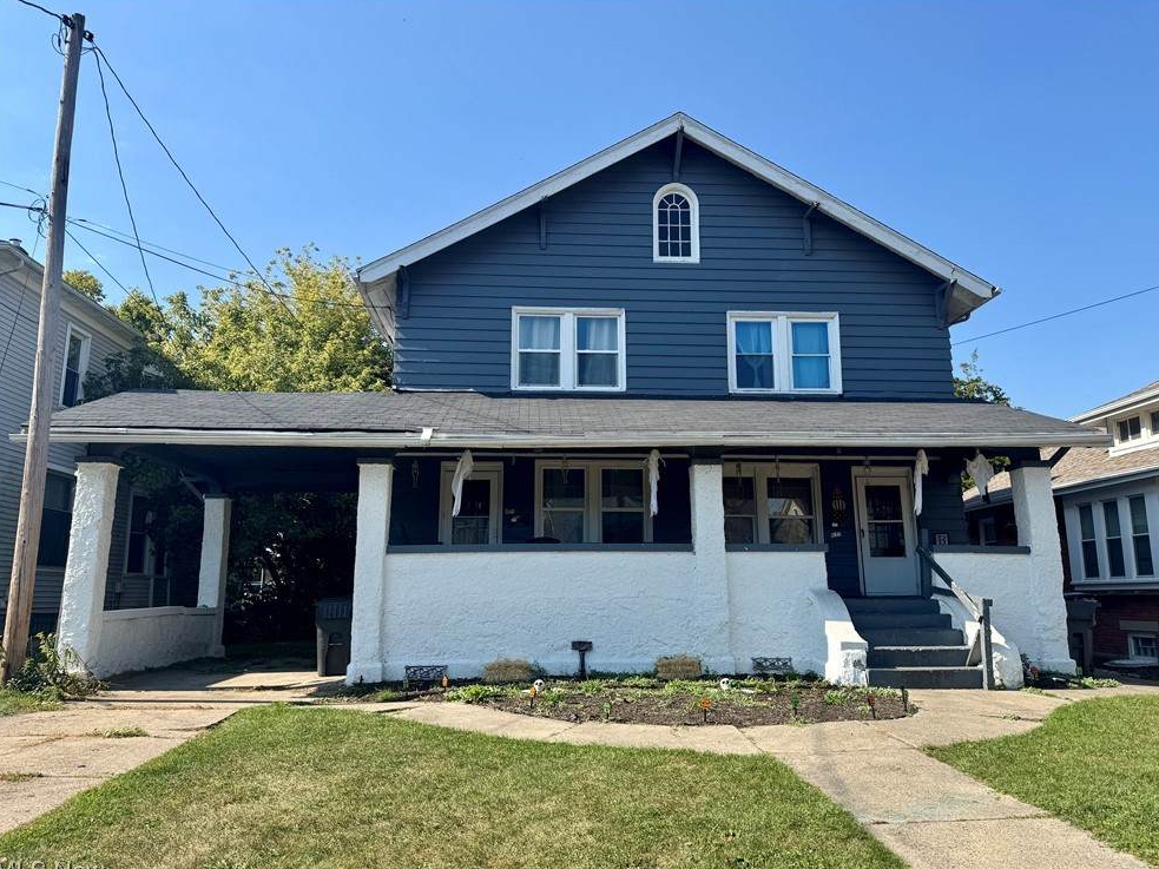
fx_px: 837
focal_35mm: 25
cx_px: 592
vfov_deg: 54.9
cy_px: 445
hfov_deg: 69.4
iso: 80
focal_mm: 6.76
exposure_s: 1/2833
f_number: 1.78
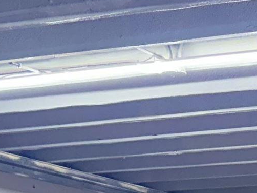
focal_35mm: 147
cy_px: 477
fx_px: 1091
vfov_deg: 9.0
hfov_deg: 11.7
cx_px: 559
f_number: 1.78
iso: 160
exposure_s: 1/120
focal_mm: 6.86
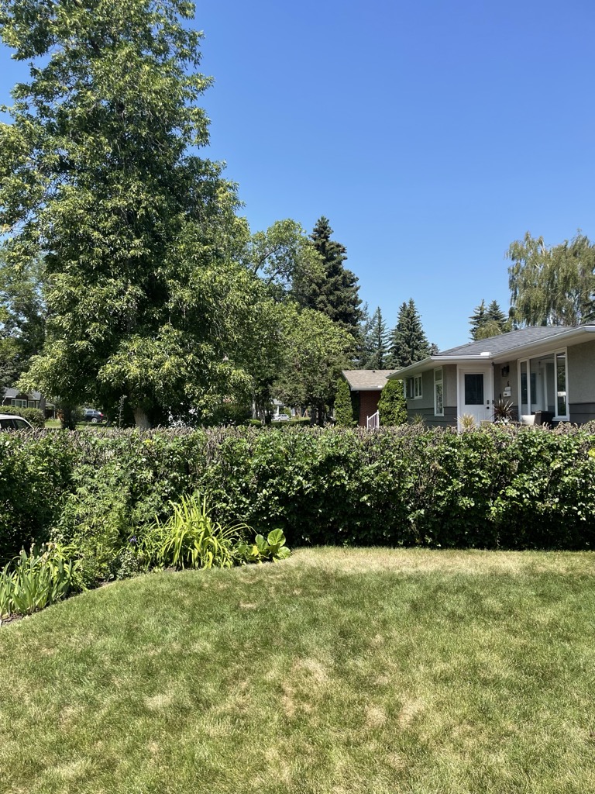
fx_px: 596
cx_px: 298
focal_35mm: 26
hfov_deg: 53.1
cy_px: 397
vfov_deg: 67.3
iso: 32
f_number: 1.6
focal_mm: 4.2
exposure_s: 1/2053
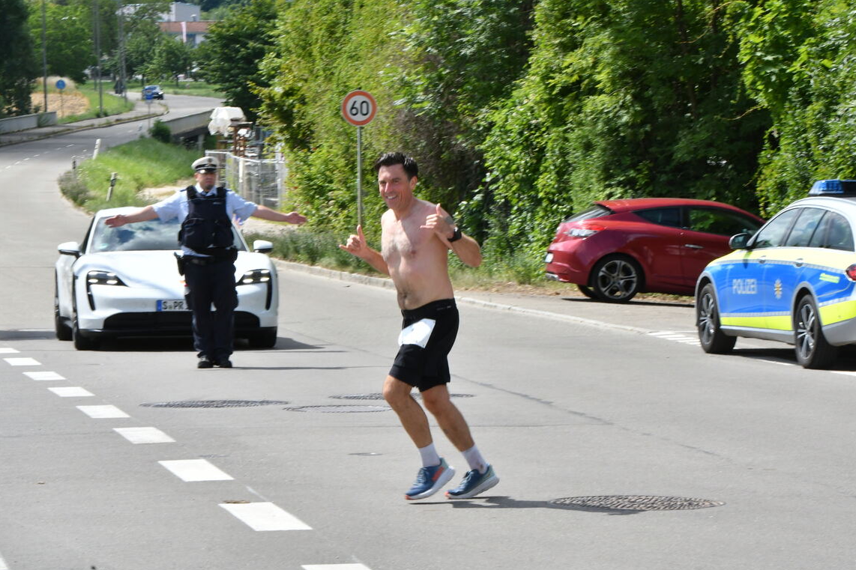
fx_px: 3935
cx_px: 412
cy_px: 285
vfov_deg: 8.3
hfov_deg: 12.4
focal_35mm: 166
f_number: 22
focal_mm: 105
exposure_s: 1/250
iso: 800
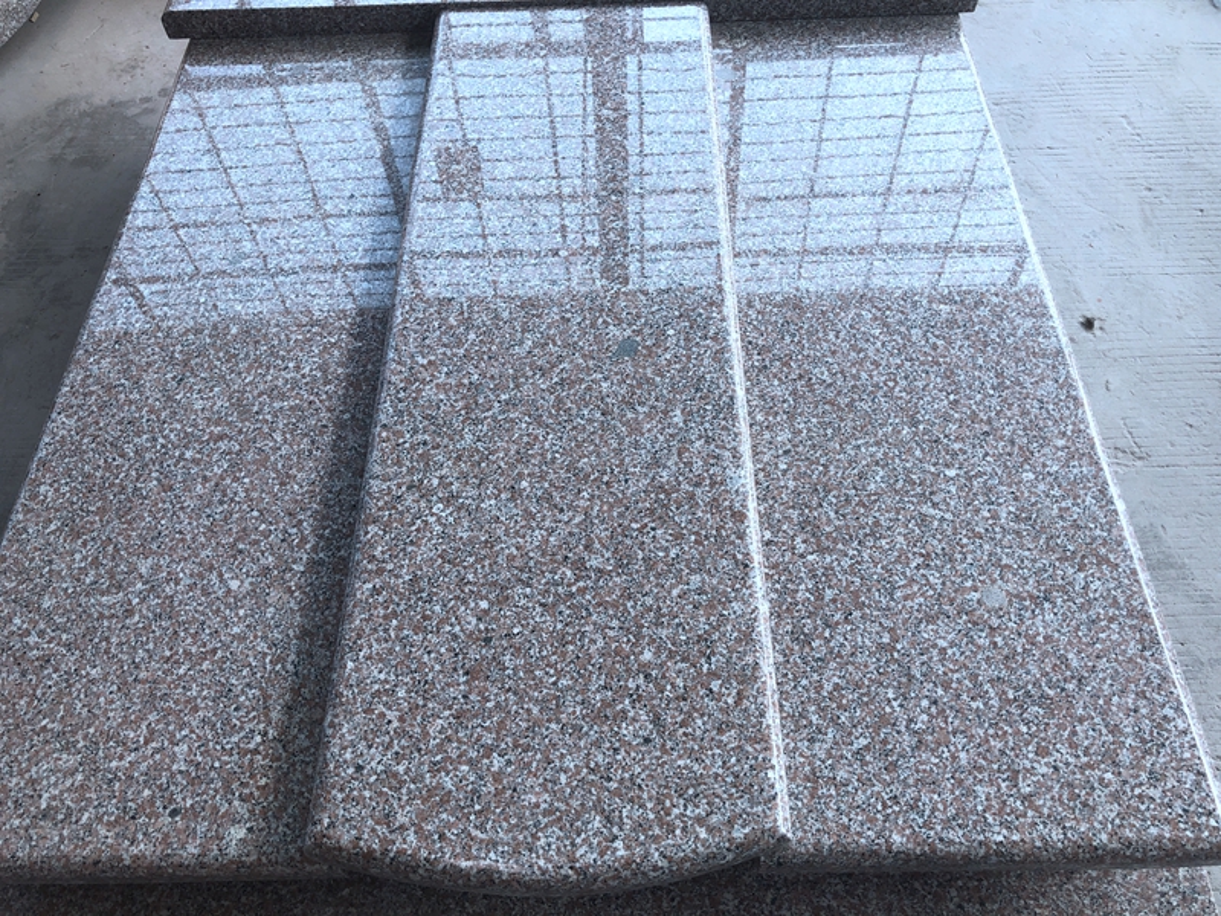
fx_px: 988
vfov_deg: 49.7
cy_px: 458
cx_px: 610
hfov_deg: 63.4
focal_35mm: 28
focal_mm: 4
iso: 20
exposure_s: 1/164
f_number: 1.8
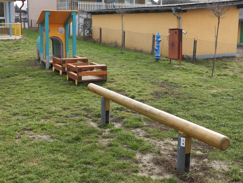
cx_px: 109
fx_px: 309
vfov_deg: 32.8
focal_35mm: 44
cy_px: 73
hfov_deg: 42.9
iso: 100
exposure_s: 1/500
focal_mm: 5.8
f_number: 3.2
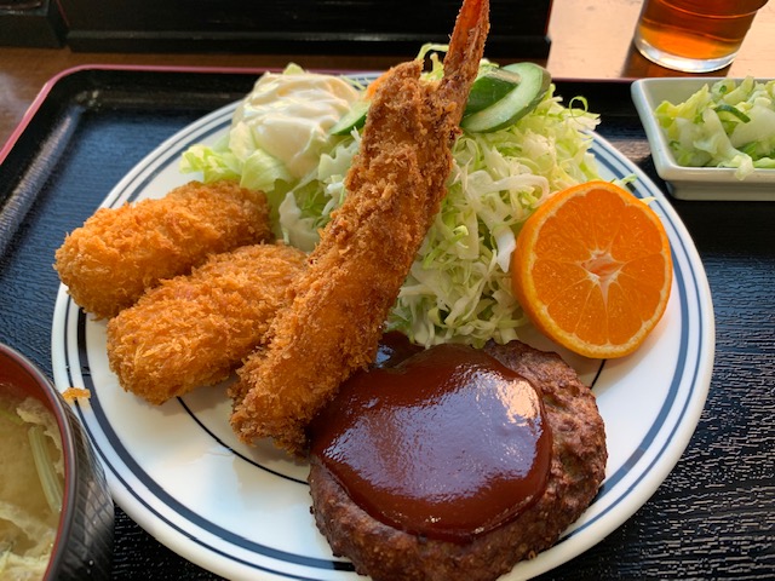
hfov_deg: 67.3
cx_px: 388
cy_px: 290
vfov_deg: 53.1
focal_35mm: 26
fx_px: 582
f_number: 1.8
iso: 64
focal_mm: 4.25
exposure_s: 1/121
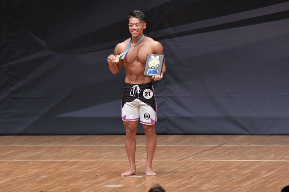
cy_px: 96
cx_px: 144
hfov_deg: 6.9
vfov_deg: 4.6
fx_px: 2407
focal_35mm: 300
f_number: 5.6
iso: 6400
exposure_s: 1/400
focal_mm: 200
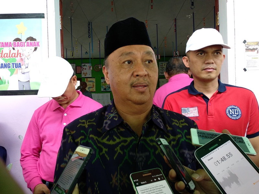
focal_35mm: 26
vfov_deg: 53.1
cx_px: 130
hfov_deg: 67.3
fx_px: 195
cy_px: 97
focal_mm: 3.81
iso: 200
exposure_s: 1/50
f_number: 2.2
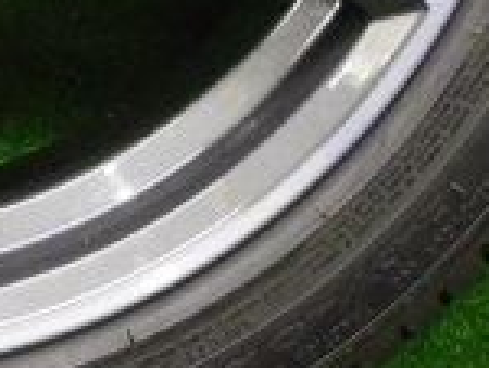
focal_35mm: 341
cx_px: -127
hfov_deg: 5.8
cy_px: -352
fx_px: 4825
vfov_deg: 4.3
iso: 800
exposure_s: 1/13
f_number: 4.5
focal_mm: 14.3
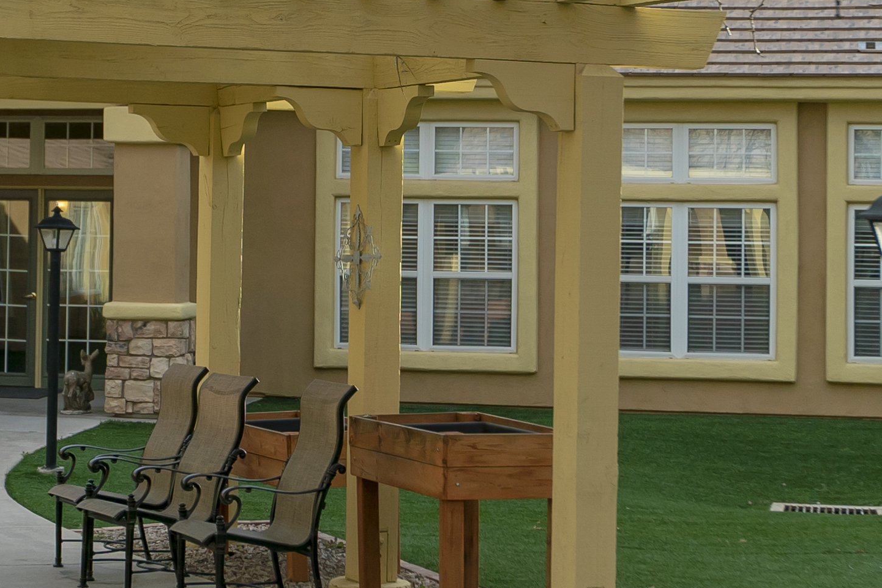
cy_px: 136
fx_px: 2524
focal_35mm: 103
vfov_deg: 13.3
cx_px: 268
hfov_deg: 19.7
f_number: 2.8
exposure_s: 1/2000
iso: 160
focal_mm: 35
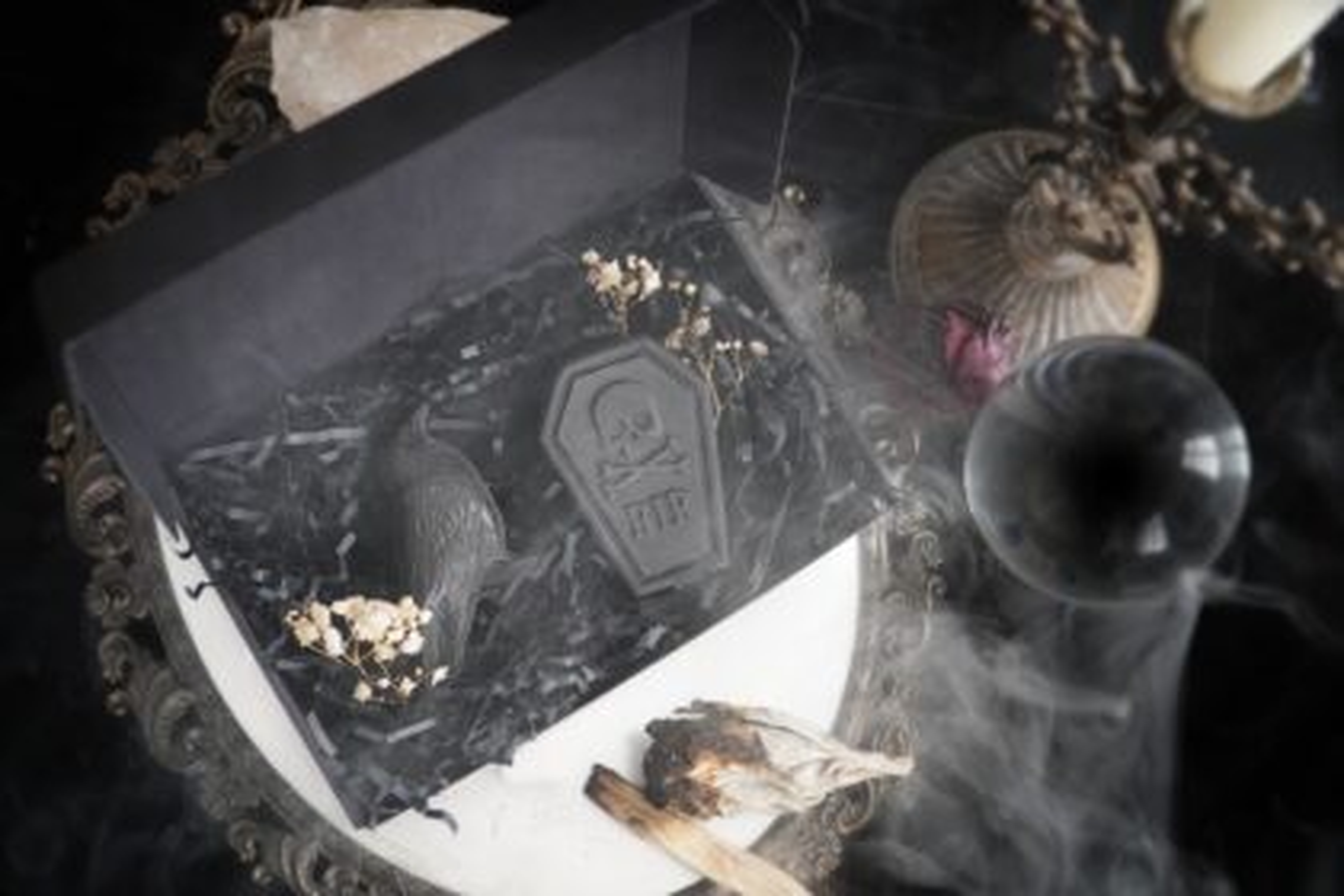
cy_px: 448
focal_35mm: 44
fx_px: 1624
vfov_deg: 30.8
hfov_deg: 45.0
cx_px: 672
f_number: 4
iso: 1600
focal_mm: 29
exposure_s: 1/160
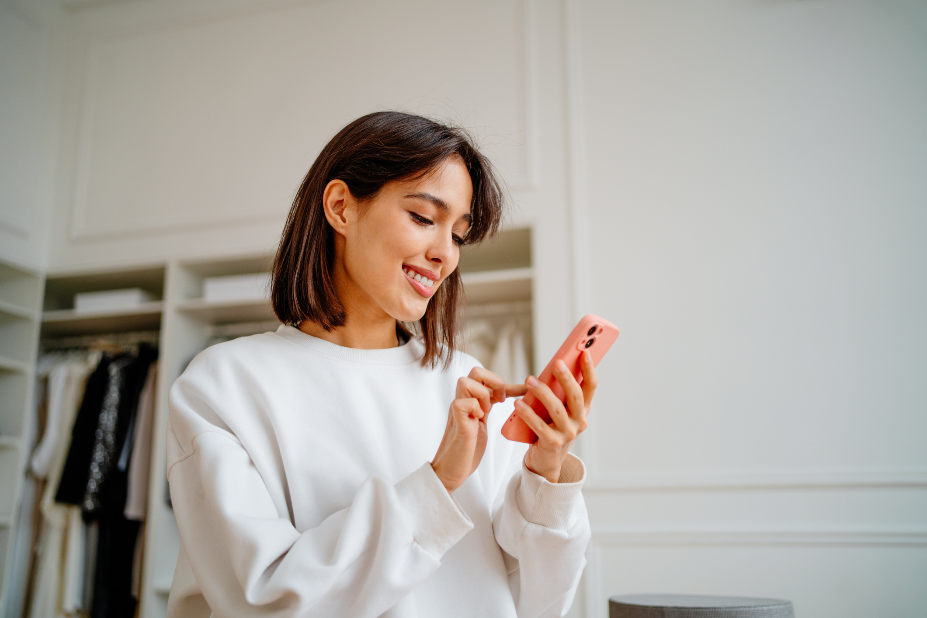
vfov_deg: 37.9
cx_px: 464
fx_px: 901
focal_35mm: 35
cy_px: 309
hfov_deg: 54.4
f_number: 2.2
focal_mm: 35
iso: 400
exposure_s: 1/250
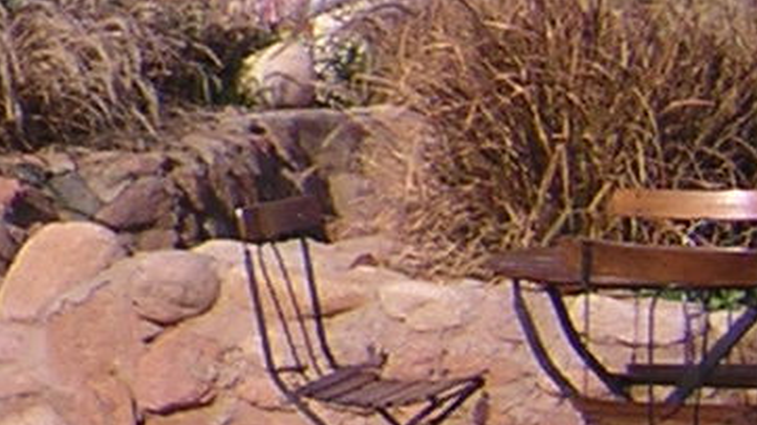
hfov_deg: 10.9
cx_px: -910
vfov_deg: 6.9
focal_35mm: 174
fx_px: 3492
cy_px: -222
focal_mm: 4.7
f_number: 5.2
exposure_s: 1/391
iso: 100
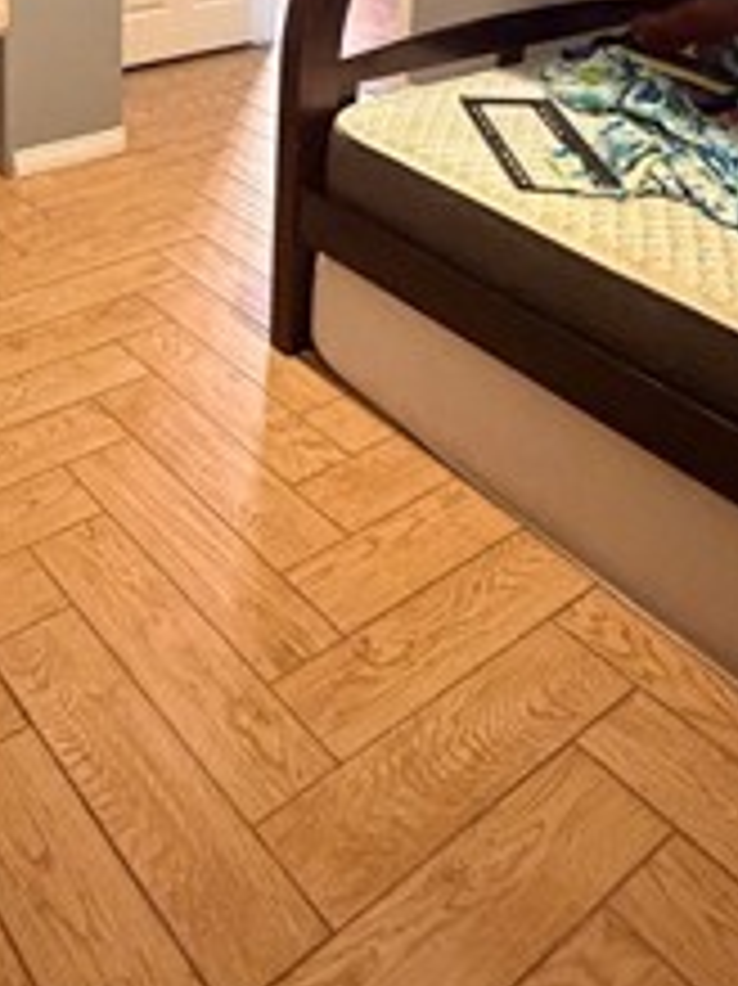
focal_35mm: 41
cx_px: 194
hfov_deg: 34.4
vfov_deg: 38.7
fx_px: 1167
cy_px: -72
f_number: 2.2
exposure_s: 1/40
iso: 1000
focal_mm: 2.22
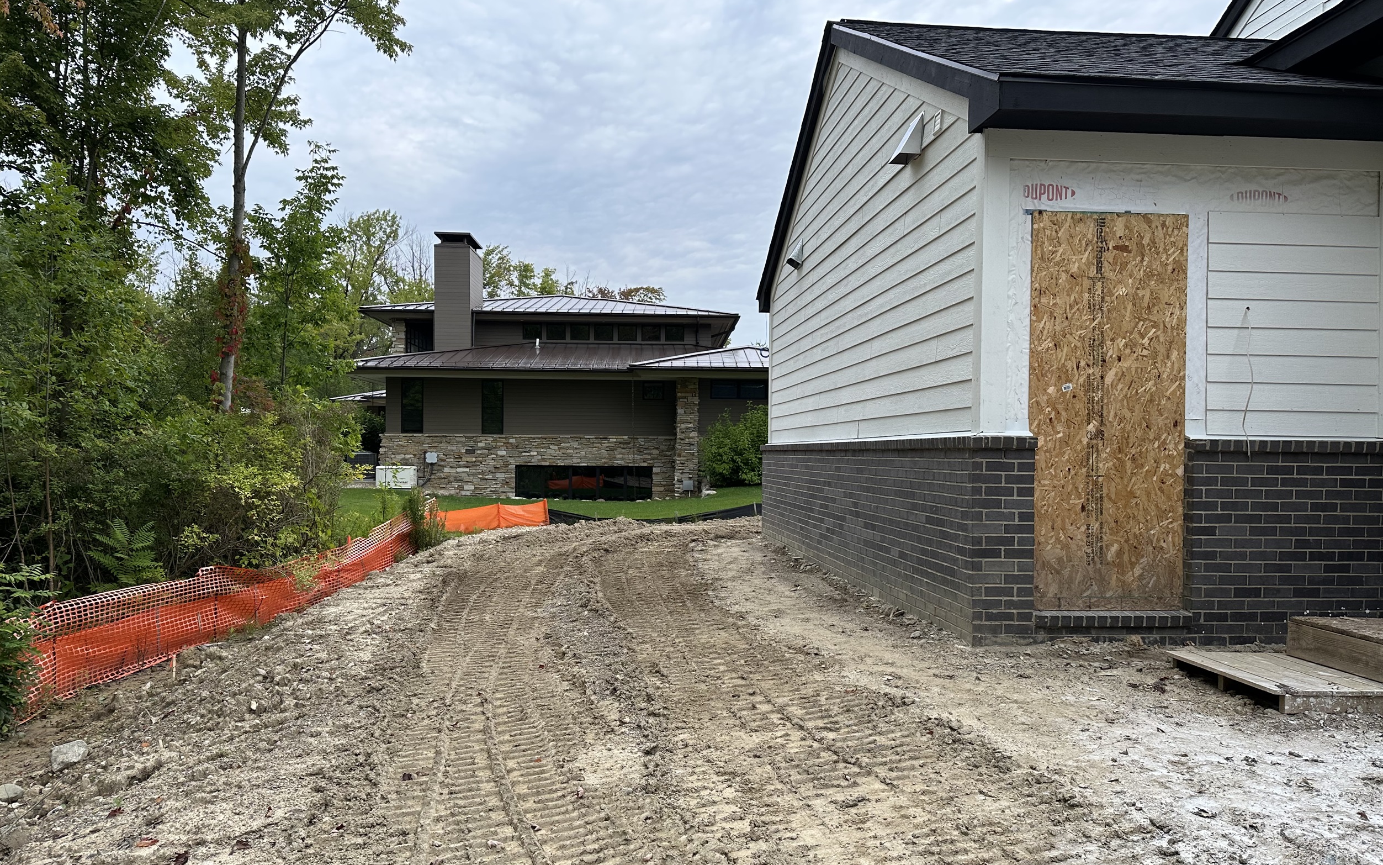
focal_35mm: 26
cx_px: 685
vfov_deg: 47.5
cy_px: 473
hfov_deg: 70.4
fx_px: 980
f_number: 1.78
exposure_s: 1/435
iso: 80
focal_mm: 6.86
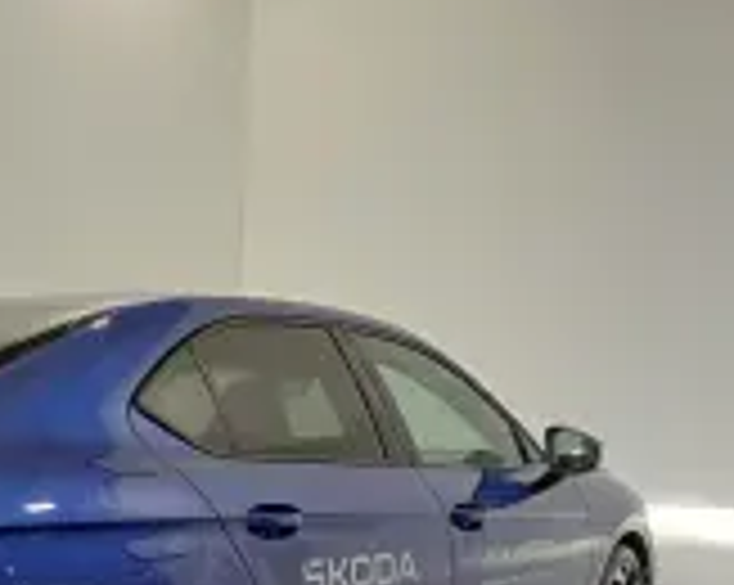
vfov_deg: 26.5
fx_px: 1172
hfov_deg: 32.5
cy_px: 590
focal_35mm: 54
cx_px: 32
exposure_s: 1/60
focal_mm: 4.65
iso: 125
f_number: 1.8
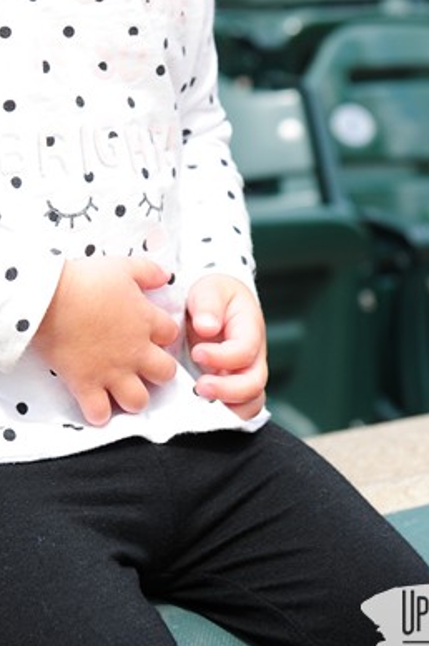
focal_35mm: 134
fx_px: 2399
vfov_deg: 14.7
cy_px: -160
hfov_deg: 10.2
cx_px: 89
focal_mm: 52
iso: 400
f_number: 4
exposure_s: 1/800
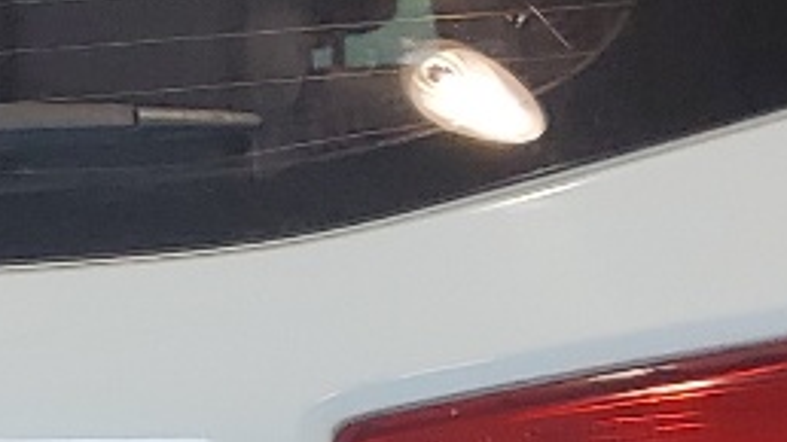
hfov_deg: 11.5
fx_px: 3672
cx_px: -509
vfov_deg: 6.8
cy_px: 643
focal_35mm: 176
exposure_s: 1/192
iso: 50
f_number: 1.5
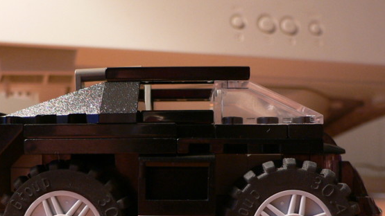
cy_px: 163
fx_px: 561
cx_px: 174
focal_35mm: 55
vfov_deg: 21.6
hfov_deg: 37.8
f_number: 2.8
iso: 100
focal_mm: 4.6
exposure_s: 1/4
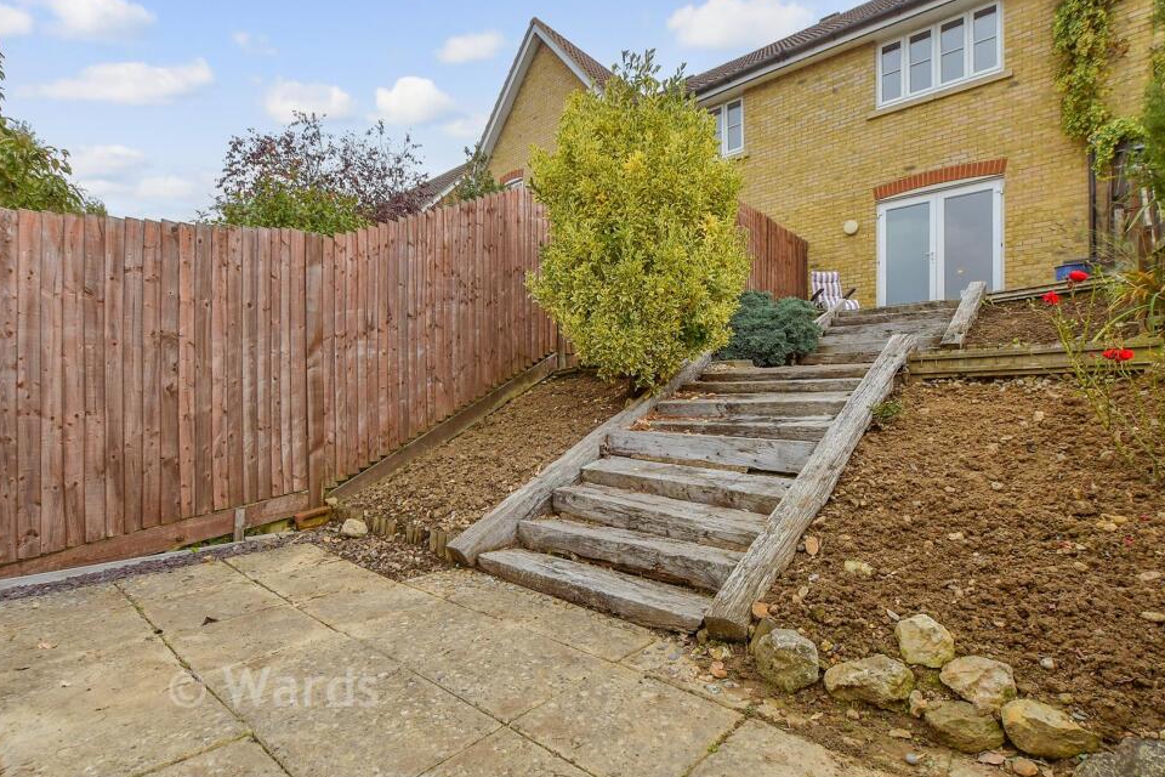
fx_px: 518
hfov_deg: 96.7
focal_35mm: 16
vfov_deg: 73.7
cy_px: 404
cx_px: 572
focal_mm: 10
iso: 250
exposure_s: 1/320
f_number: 8
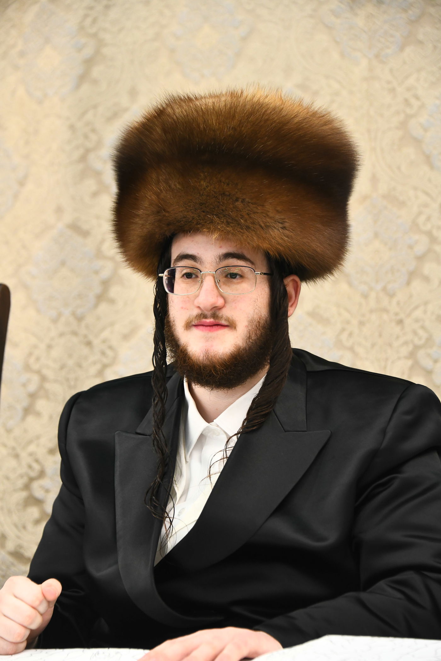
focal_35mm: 112
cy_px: 330
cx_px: 220
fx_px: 2058
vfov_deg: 18.3
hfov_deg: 12.2
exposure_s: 1/200
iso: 2500
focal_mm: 112
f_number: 5.6
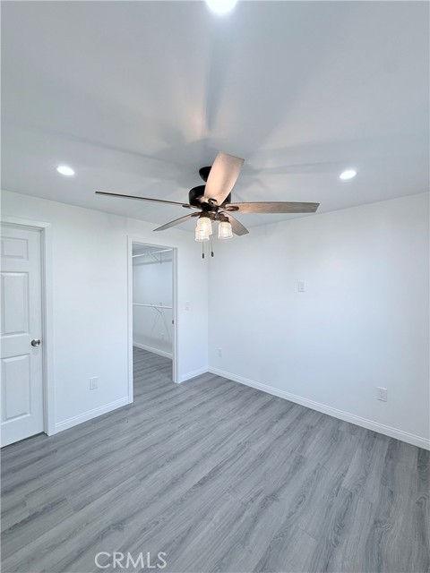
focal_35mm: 14
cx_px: 215
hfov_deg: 85.7
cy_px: 286
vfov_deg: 102.1
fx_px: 232
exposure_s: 1/120
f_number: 2.2
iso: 100
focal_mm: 2.22
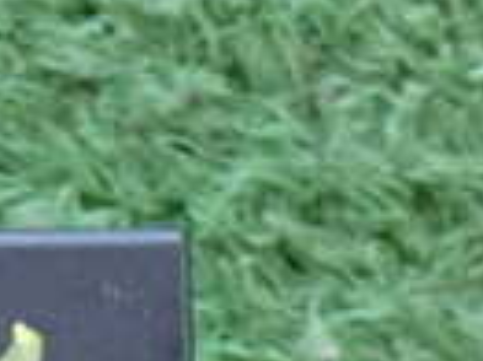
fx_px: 3708
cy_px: 519
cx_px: -402
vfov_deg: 5.5
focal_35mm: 266
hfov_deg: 7.2
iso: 800
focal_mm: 10.35
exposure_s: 1/15
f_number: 3.5
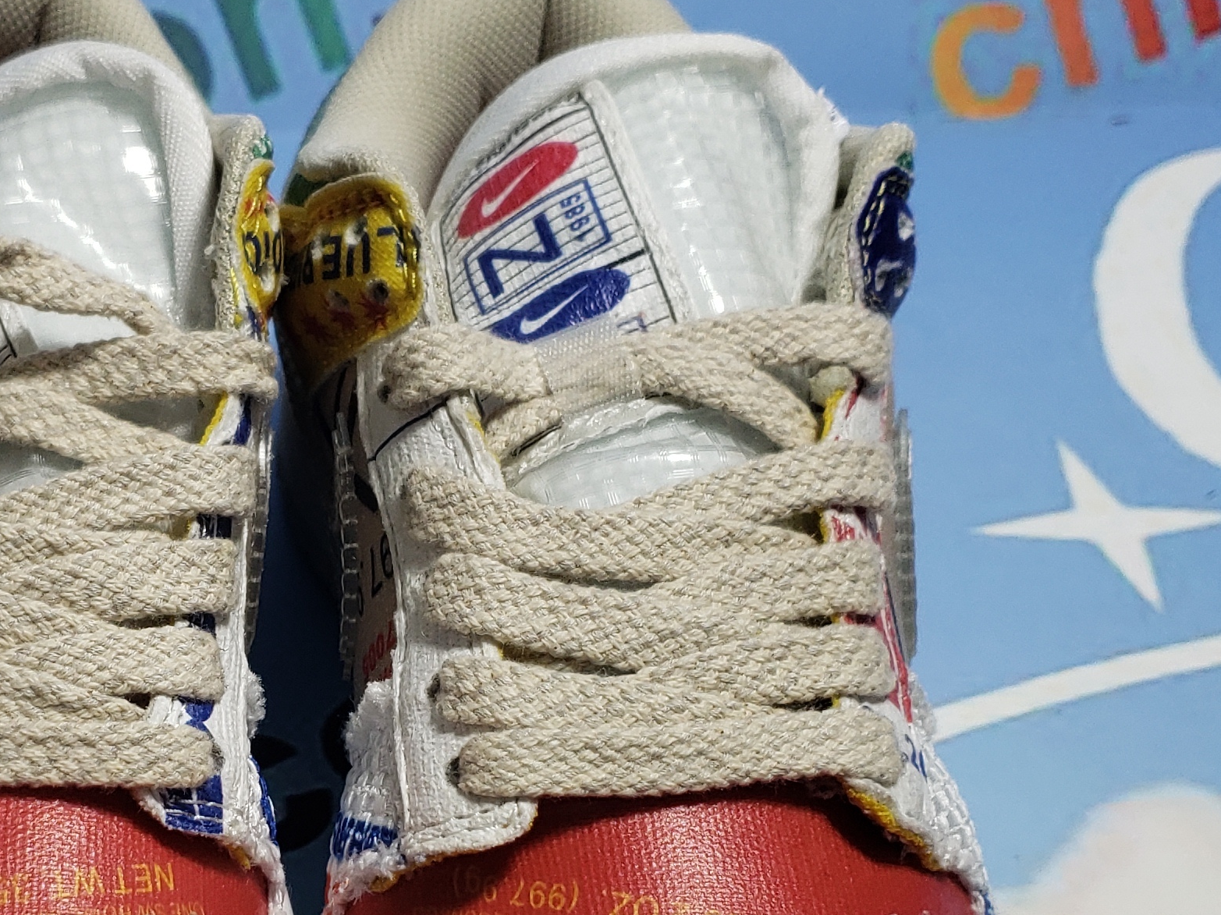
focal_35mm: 67
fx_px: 2363
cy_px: 757
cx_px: 326
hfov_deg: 28.6
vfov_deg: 21.6
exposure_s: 1/545
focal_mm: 4.3
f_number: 1.5
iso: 50
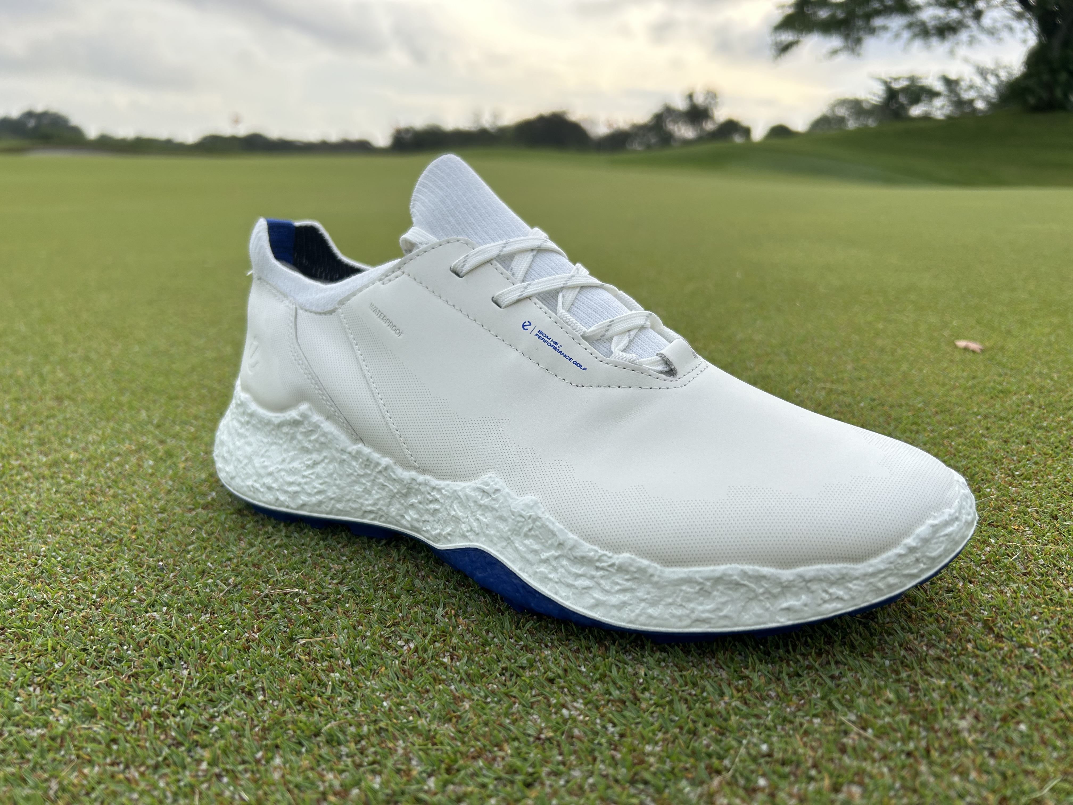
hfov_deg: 67.3
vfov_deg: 53.1
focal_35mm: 26
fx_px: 806
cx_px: 536
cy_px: 402
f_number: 1.5
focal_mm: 5.7
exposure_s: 1/1468
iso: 50
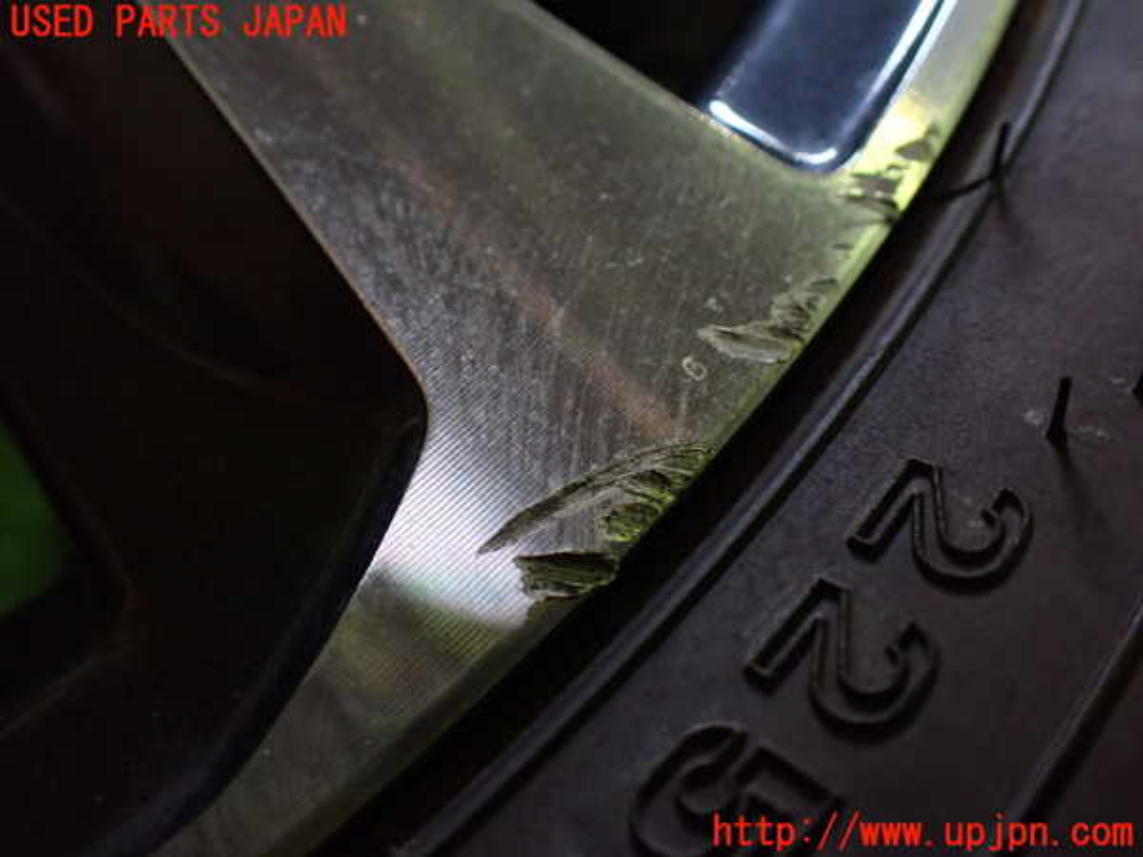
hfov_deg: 60.0
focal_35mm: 30
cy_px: 428
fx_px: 991
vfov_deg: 46.8
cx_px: 572
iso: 640
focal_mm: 5.4
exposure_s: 1/125
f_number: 2.3
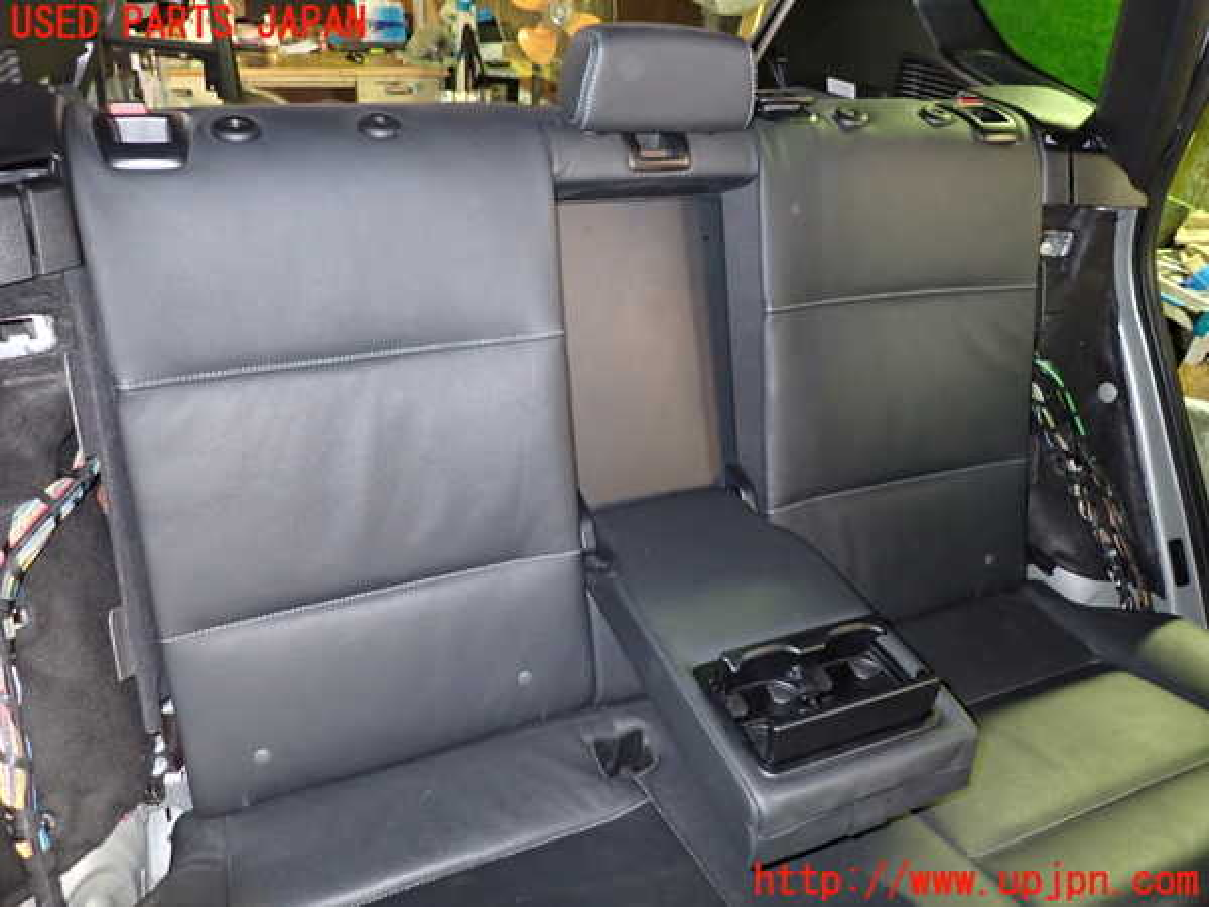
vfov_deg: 54.9
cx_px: 604
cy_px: 454
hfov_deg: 69.4
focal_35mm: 25
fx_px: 873
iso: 640
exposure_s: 1/30
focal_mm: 4.5
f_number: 2
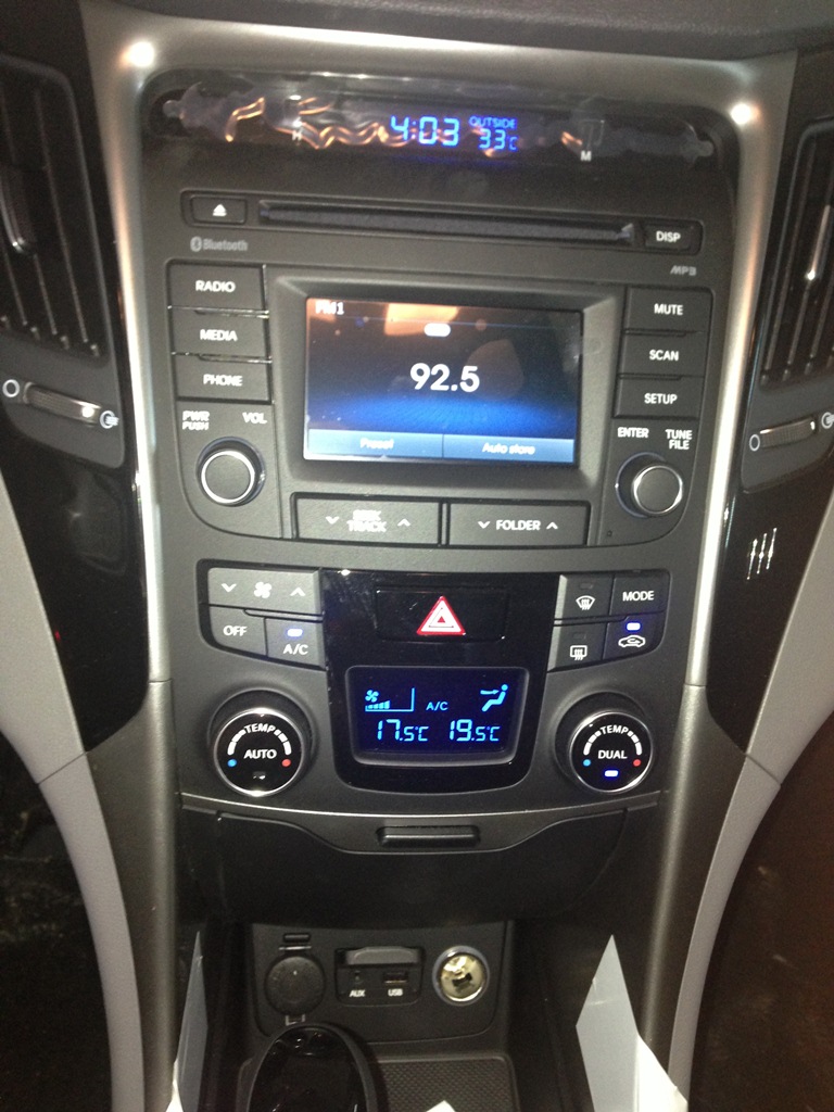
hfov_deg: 42.9
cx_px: 417
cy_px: 556
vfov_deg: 55.4
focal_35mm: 33
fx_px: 1060
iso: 200
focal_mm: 4.13
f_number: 2.4
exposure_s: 1/16
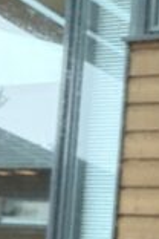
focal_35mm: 160
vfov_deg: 12.8
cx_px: 417
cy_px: 201
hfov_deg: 7.8
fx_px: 1060
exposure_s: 1/30
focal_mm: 2.71
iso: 640
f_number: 1.9
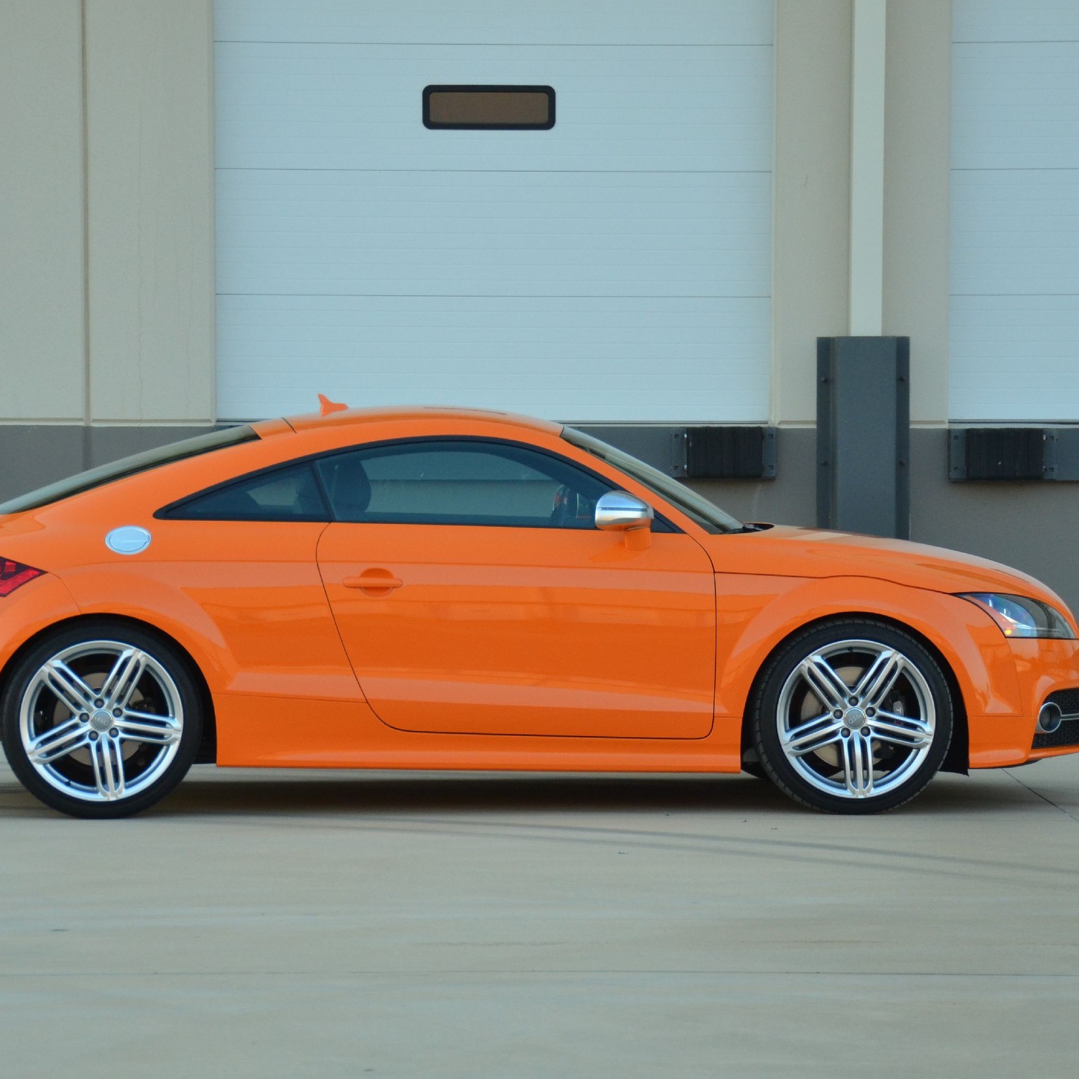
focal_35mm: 158
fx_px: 5572
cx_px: 508
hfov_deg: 11.1
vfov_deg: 11.1
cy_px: 539
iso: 1100
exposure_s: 1/500
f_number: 5
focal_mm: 82
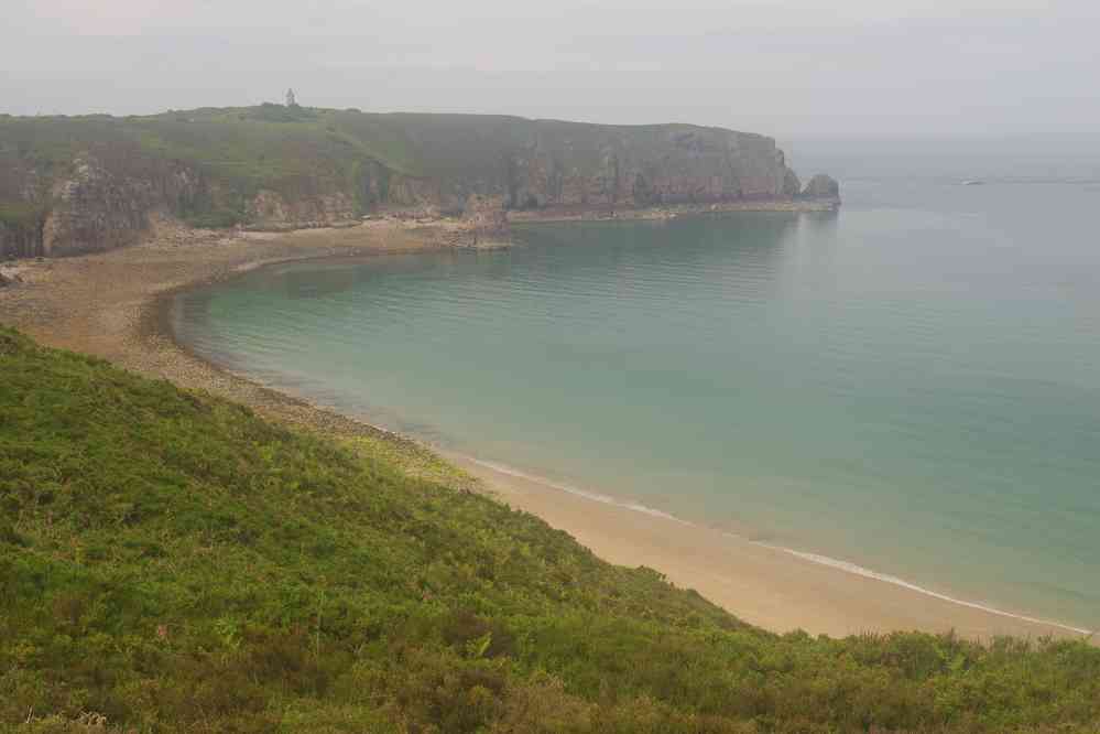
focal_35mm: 50
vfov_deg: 27.3
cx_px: 550
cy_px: 367
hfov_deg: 40.0
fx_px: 1512
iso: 200
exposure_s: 1/100
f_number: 11
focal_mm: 33
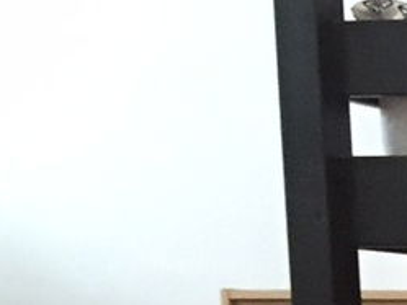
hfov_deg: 8.6
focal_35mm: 186
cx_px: 1265
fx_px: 2188
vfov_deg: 7.5
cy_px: 718
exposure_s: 1/24
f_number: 2.2
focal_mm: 4.15
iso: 250
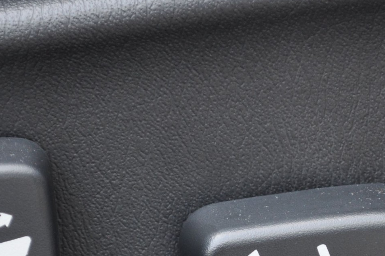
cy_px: 263
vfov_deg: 6.3
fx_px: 2311
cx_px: 218
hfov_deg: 9.5
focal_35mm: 216
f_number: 5.6
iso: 400
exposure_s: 1/125
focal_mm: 55
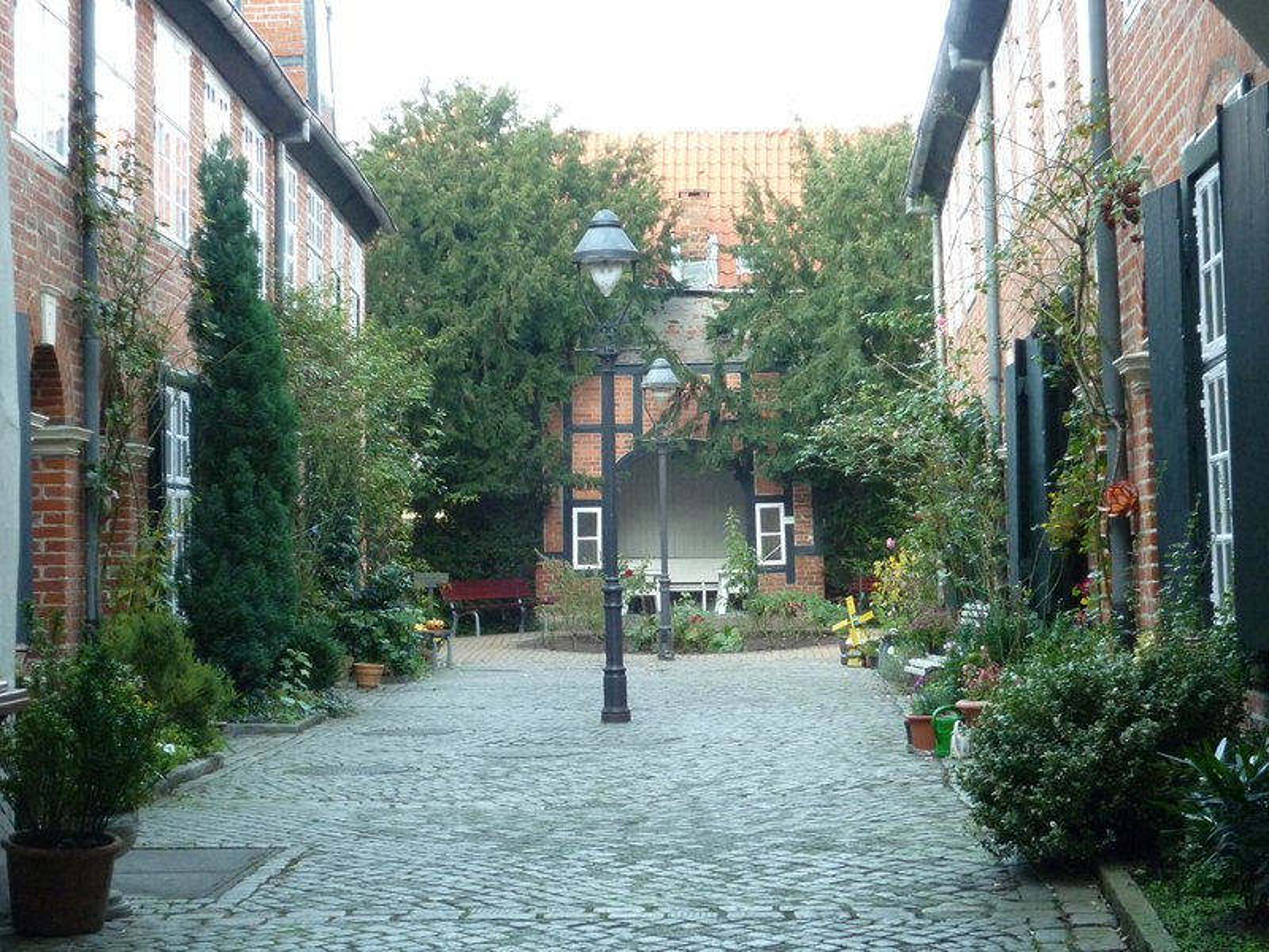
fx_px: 2786
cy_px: 476
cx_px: 634
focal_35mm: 76
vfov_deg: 19.4
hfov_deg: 25.7
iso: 320
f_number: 3.8
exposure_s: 1/50
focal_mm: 10.6
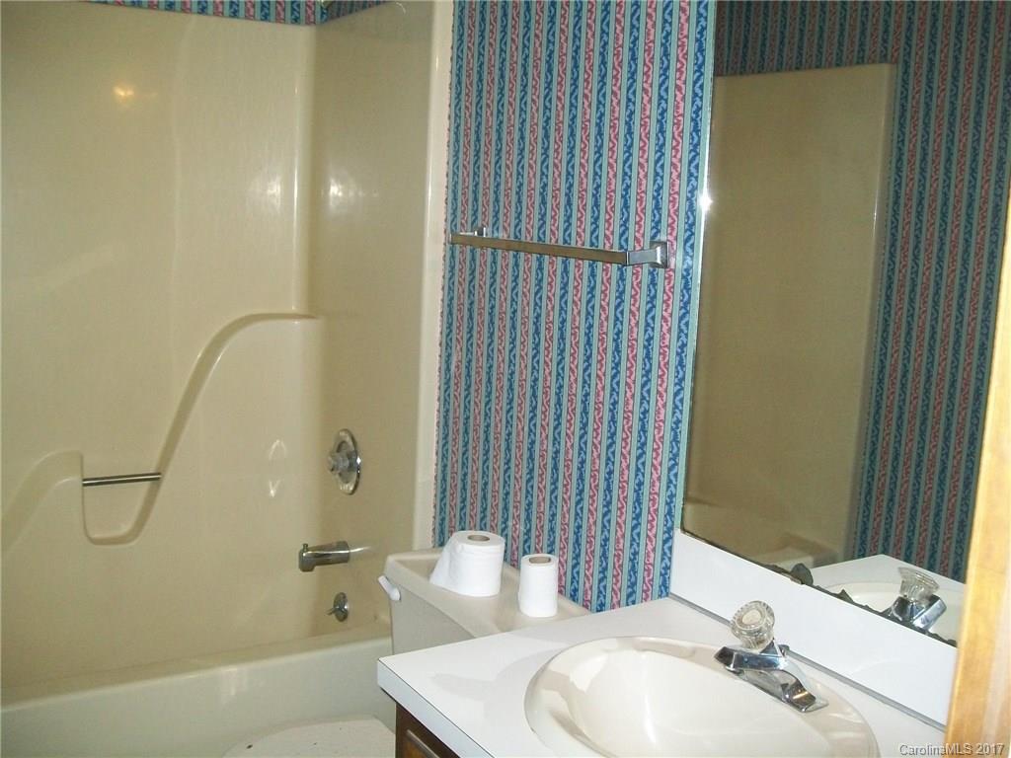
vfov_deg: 39.7
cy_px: 379
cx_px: 506
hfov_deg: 51.4
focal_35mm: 36
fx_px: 1051
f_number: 2.7
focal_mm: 6
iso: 160
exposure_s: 1/60
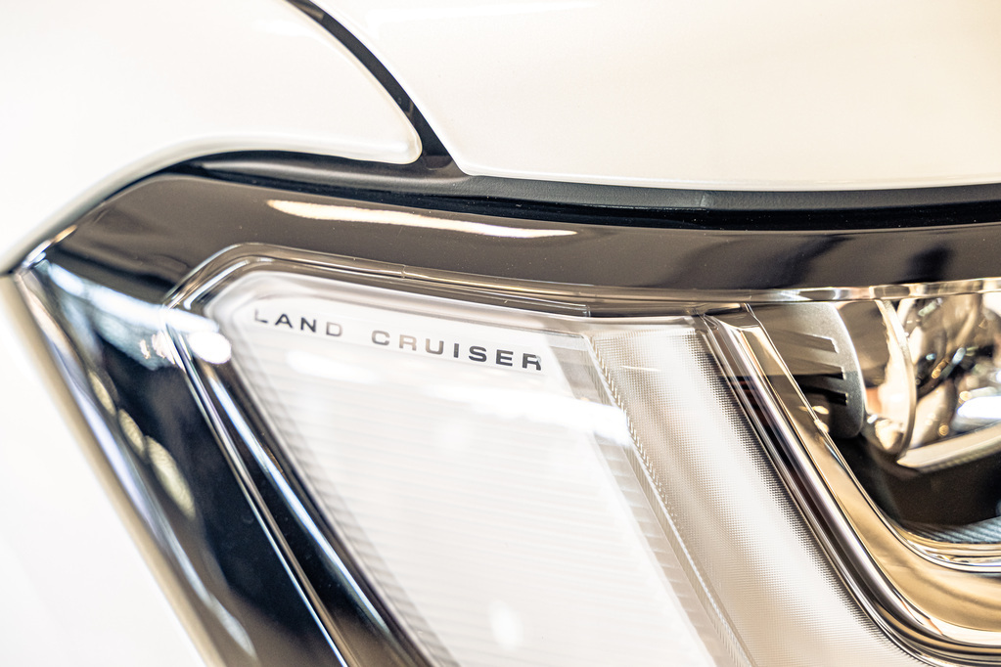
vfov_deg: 18.2
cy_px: 334
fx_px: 2085
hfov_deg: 27.0
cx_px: 500
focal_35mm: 75
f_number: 4
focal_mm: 75
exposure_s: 1/125
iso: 1600
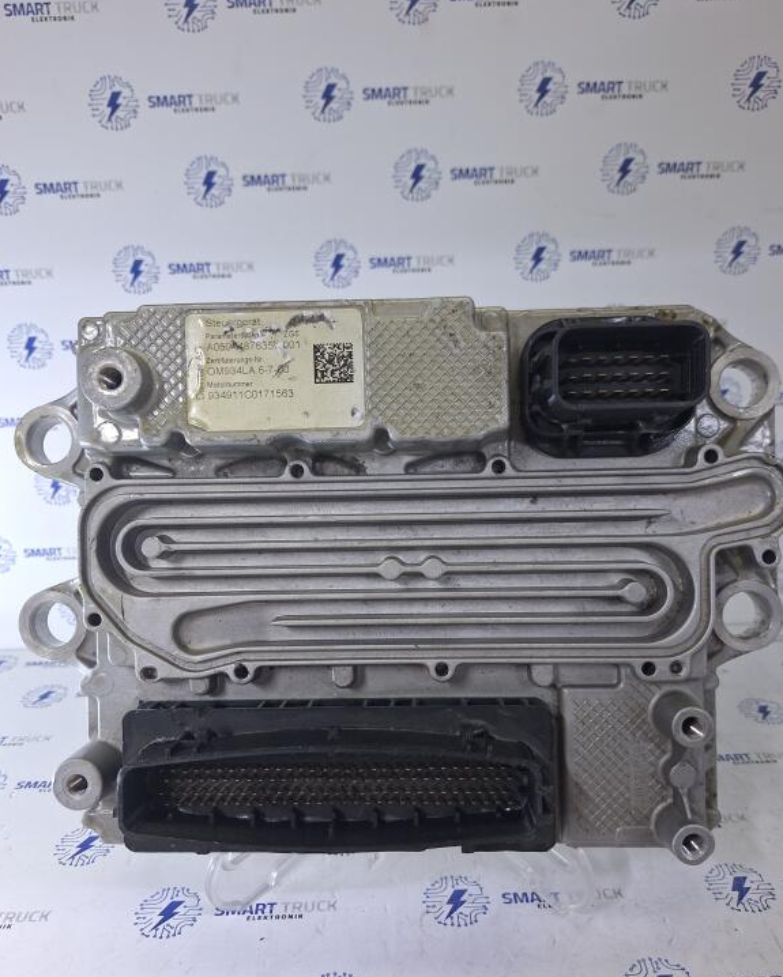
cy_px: 535
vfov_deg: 67.9
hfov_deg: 56.8
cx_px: 403
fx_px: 724
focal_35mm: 25
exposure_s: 1/50
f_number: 1.8
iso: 160
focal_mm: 5.54
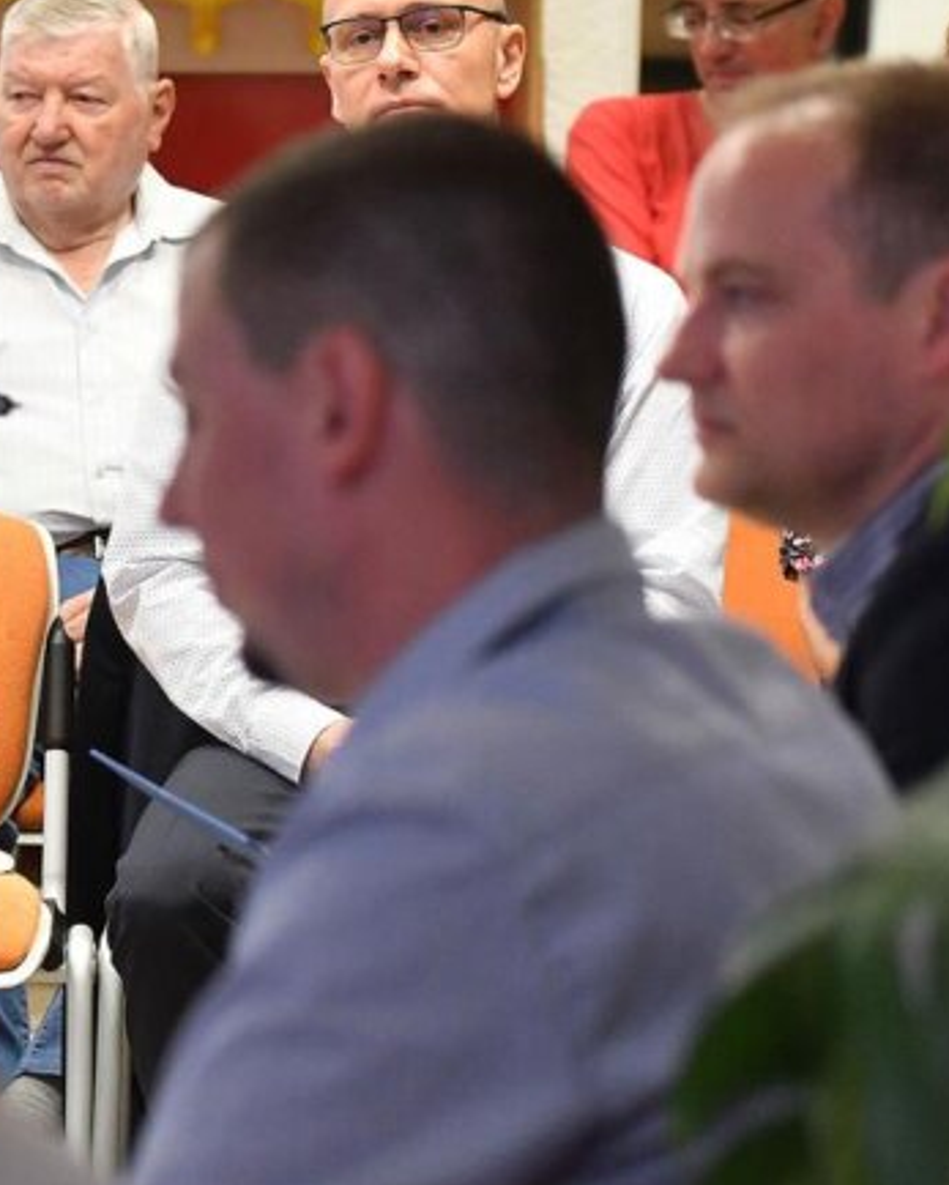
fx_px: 6699
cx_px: -593
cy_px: 564
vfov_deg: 10.1
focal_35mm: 191
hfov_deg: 7.9
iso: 2500
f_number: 4
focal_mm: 70
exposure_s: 1/200
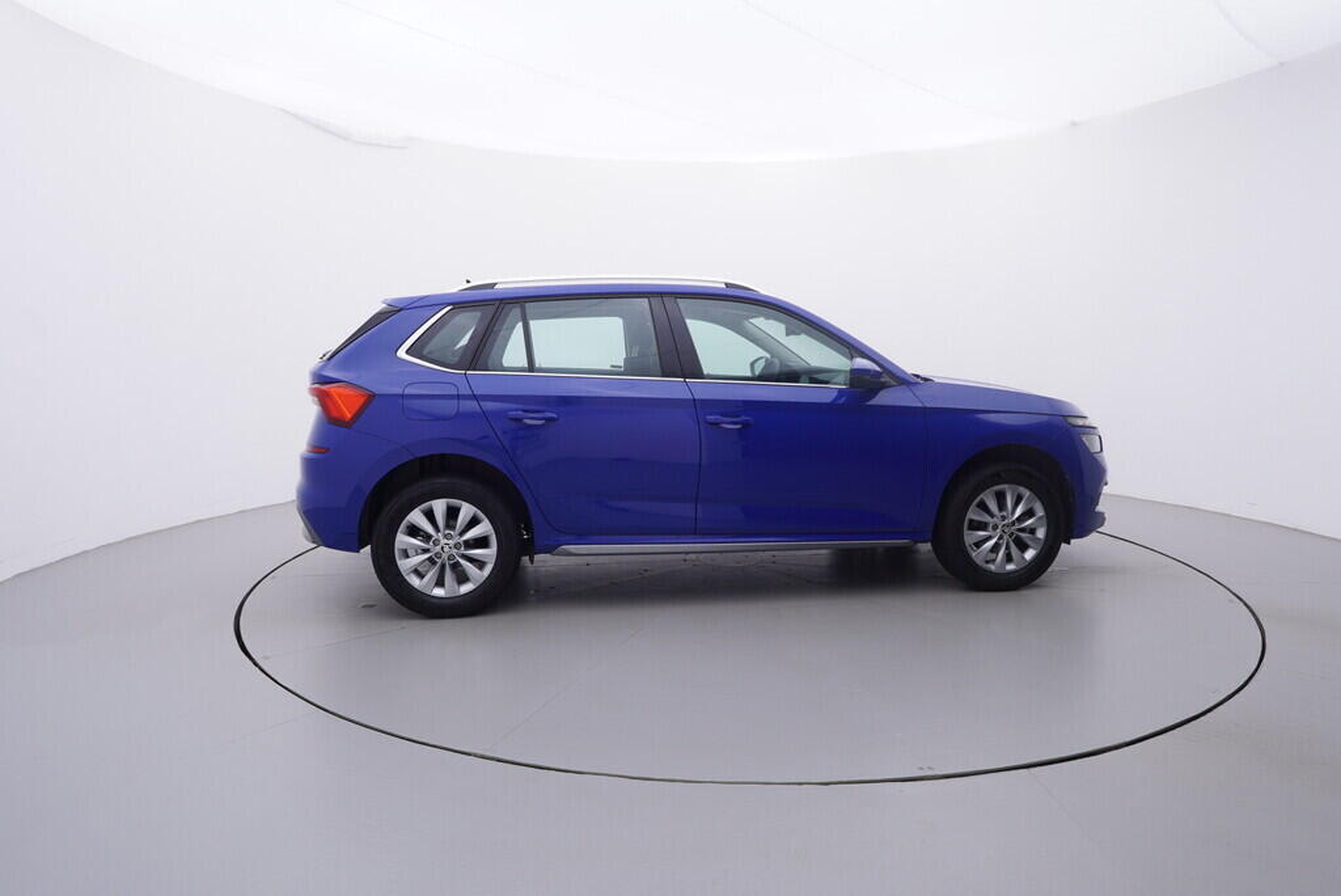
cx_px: 670
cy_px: 448
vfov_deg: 56.2
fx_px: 839
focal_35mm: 22
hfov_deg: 77.3
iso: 200
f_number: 5
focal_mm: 15
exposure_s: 1/80
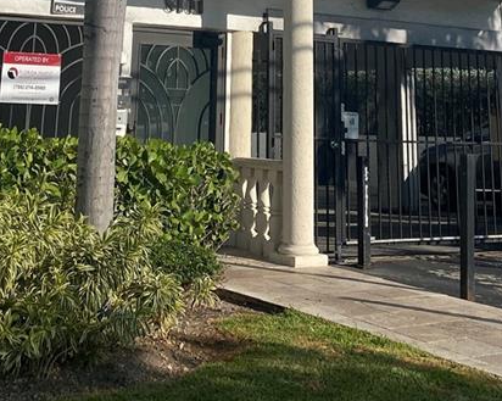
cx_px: 217
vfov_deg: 17.8
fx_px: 1099
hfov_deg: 25.7
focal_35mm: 74
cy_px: -252
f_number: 1.8
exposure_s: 1/5747
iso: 32
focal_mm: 4.25
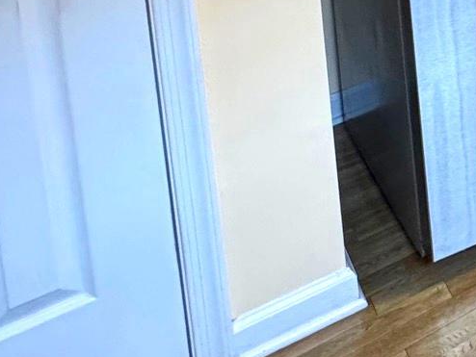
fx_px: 798
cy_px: -286
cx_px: 759
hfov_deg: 24.0
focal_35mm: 58
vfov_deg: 19.2
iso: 250
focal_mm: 2.22
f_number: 2.2
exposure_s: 1/120
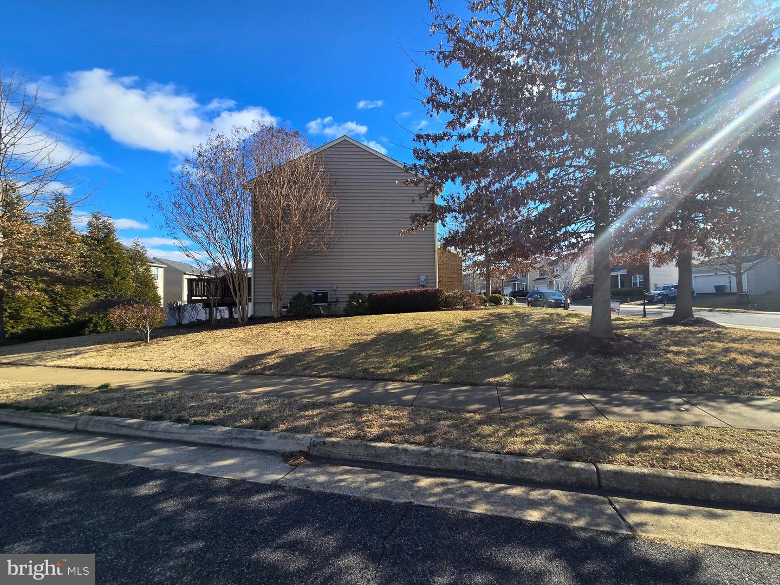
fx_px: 293
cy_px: 292
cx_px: 390
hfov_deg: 106.2
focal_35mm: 13
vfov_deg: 89.9
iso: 50
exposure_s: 1/1238
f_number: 2.2
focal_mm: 2.2
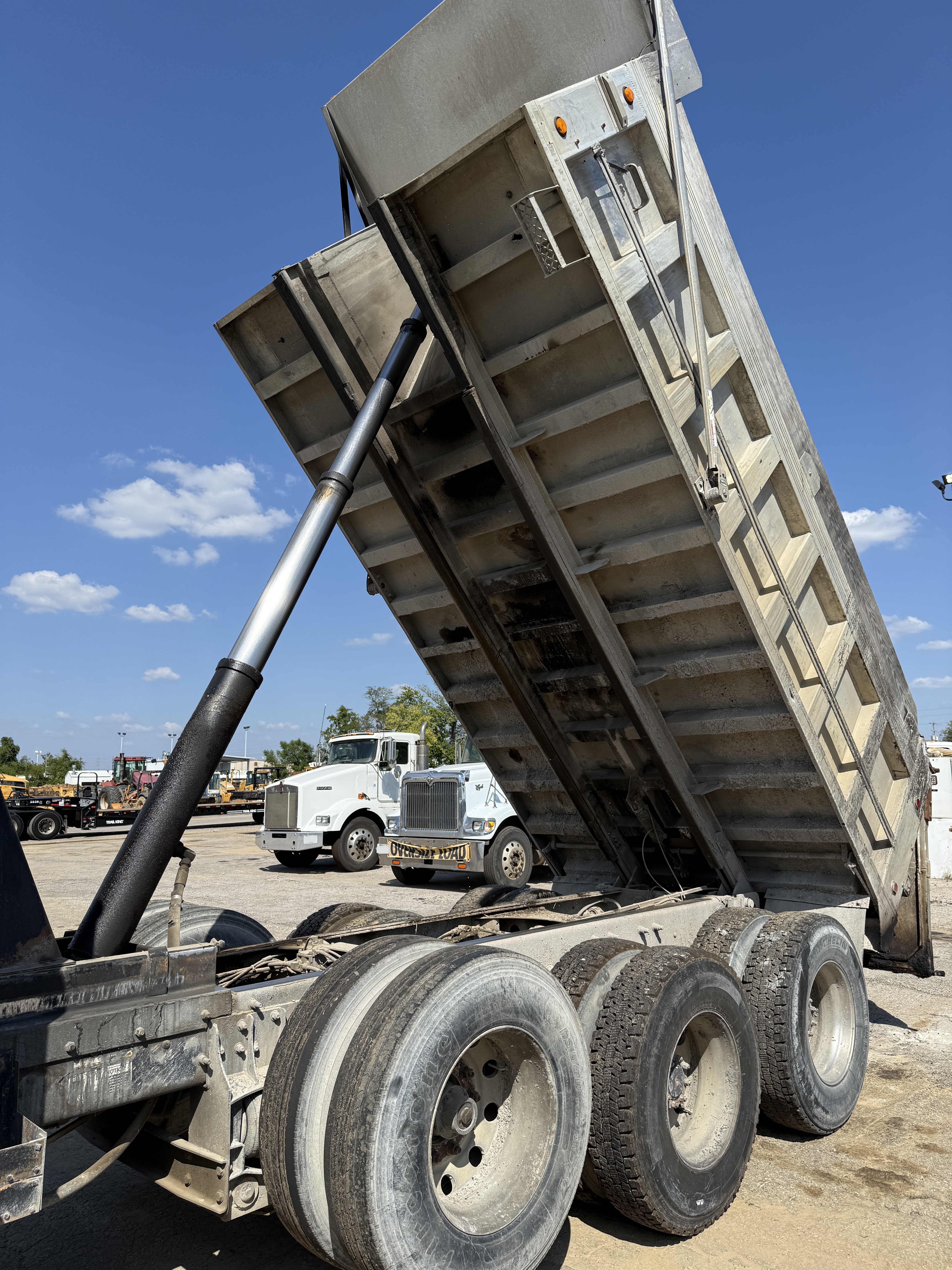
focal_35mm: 24
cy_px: 635
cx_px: 476
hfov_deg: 56.8
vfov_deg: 71.6
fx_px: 880
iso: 80
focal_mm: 6.76
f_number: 1.78
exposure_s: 1/4975
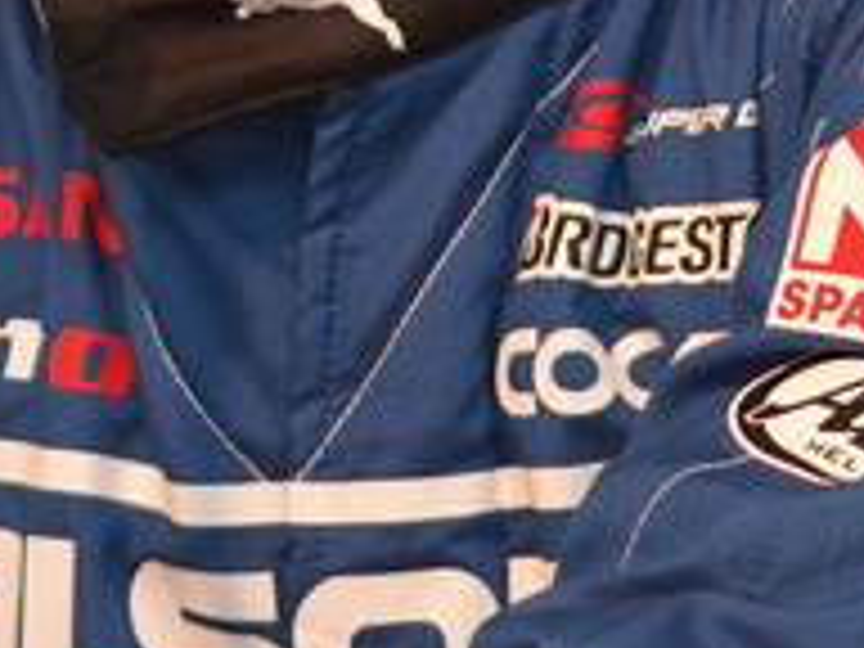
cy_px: -374
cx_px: -9
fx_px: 24261
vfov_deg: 1.5
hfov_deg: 2.0
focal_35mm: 972
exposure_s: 1/250
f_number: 2.8
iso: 800
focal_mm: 180
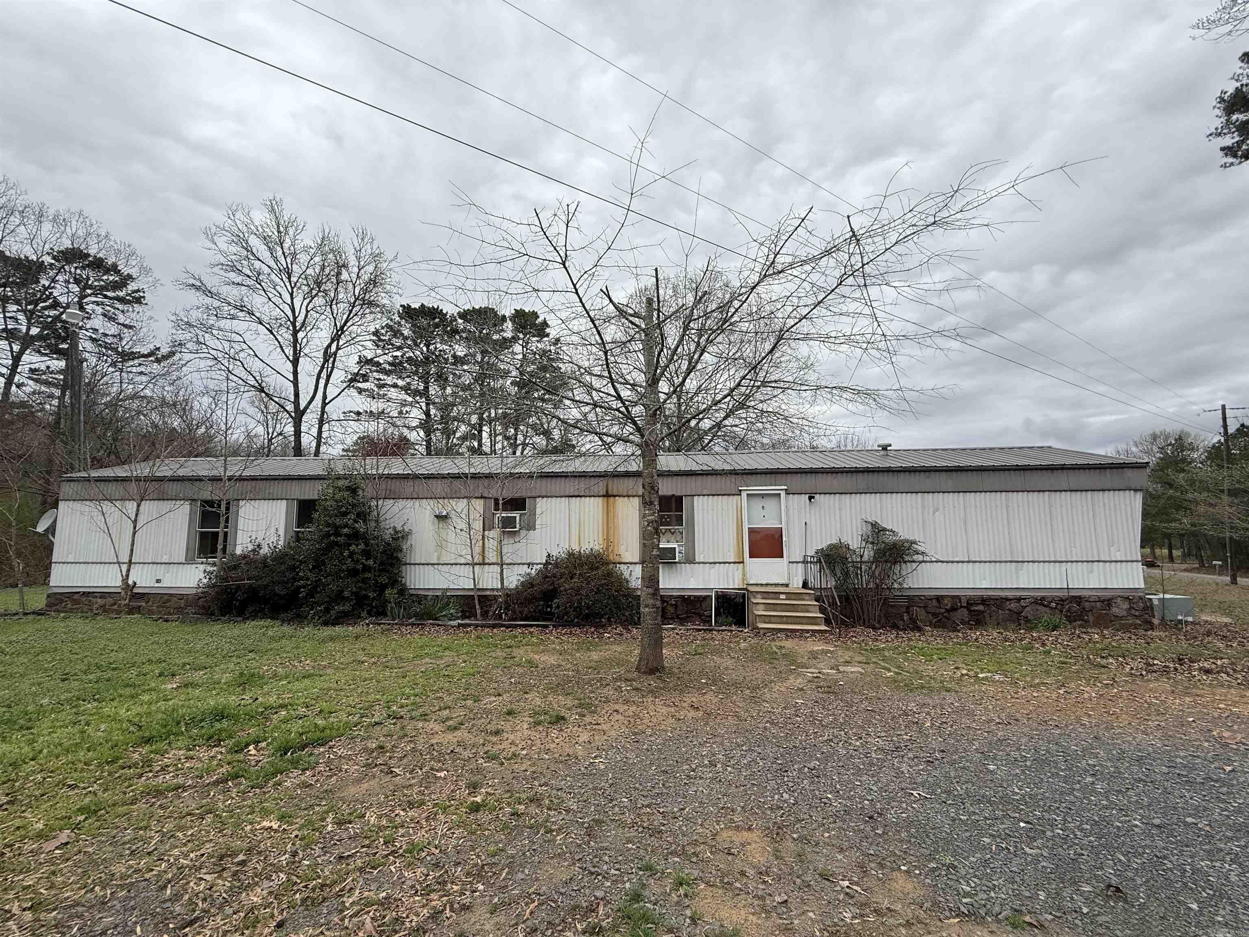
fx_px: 505
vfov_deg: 85.7
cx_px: 624
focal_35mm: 14
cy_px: 468
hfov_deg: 102.1
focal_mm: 2.22
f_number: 2.2
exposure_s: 1/631
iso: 50
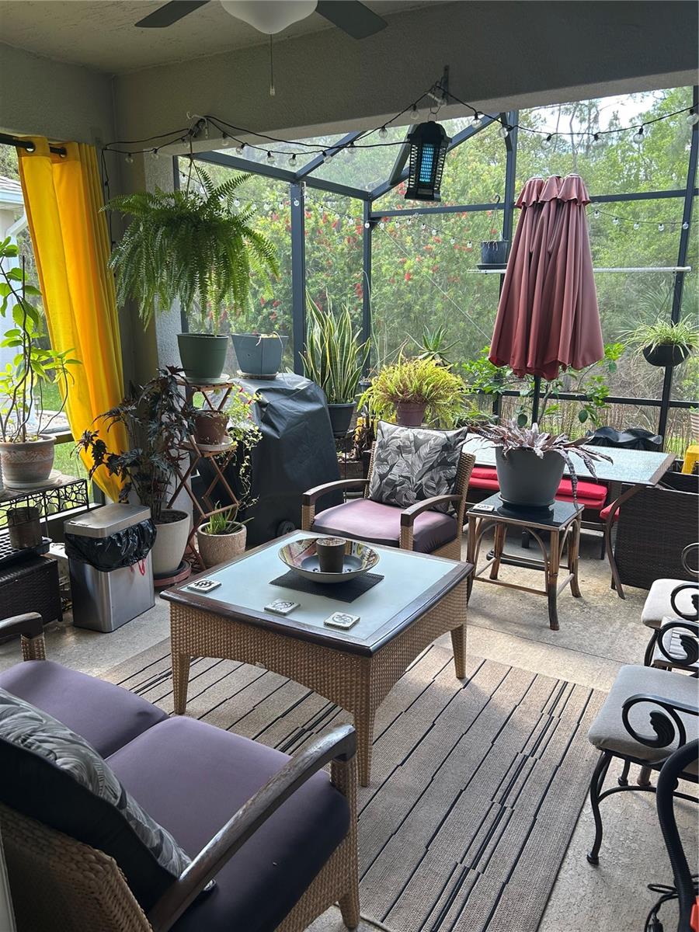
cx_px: 350
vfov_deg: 67.3
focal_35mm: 26
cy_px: 466
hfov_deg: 53.1
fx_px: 700
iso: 40
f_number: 1.5
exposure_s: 1/159
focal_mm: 5.7
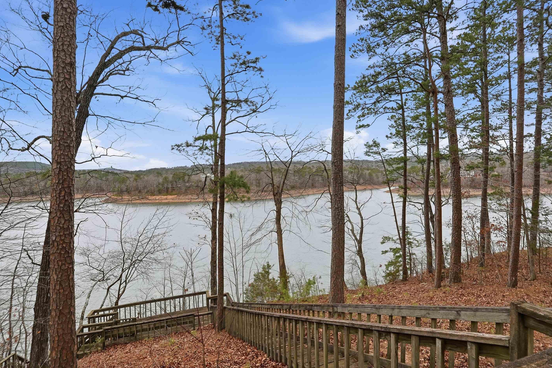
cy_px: 180
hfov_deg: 93.2
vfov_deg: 70.5
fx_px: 261
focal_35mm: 17
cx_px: 263
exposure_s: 1/200
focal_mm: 16
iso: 100
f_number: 8
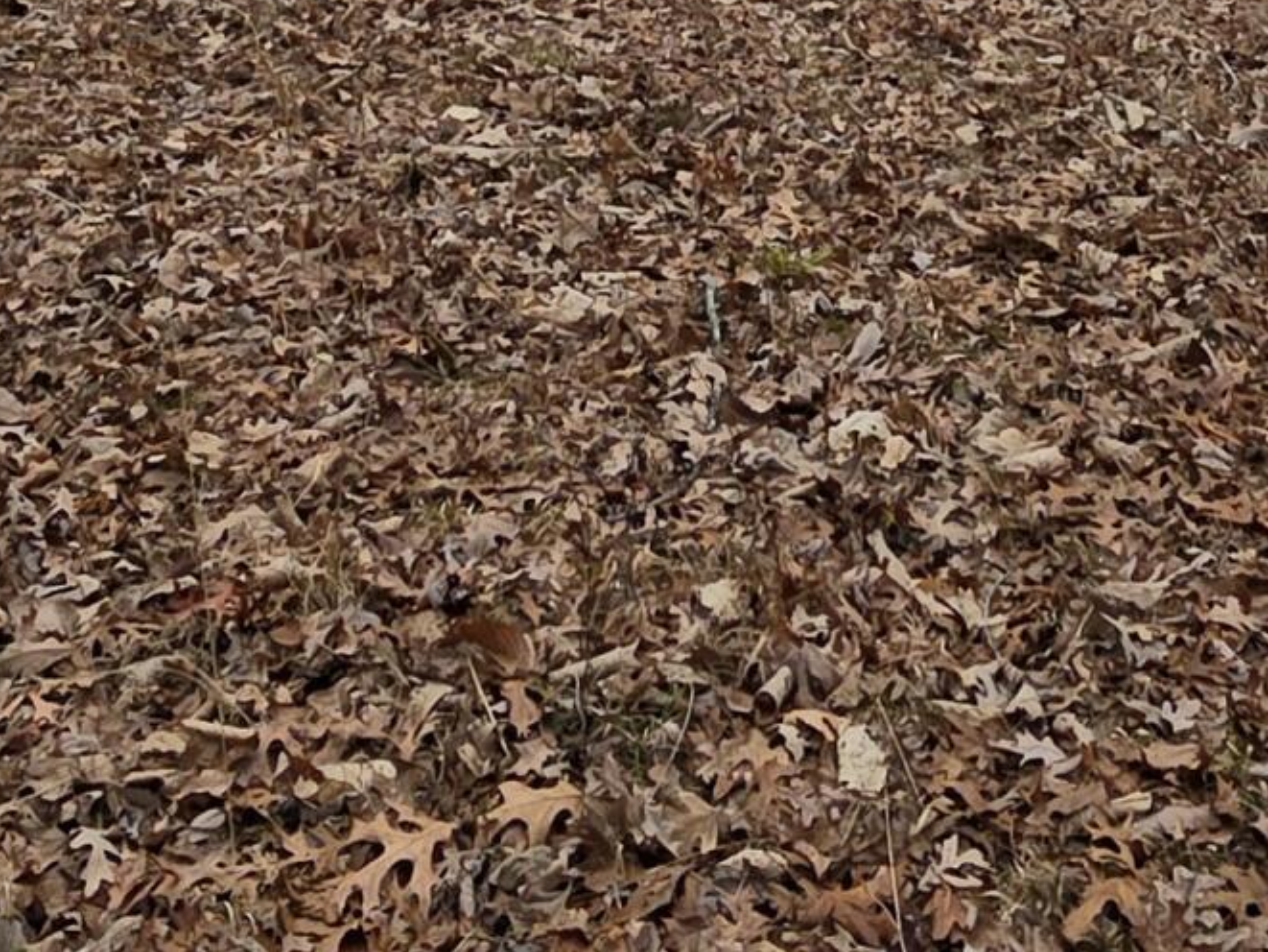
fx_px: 2162
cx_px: 708
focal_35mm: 59
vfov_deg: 19.7
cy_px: -664
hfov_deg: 32.7
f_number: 1.9
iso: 20
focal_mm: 2.2
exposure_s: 1/120
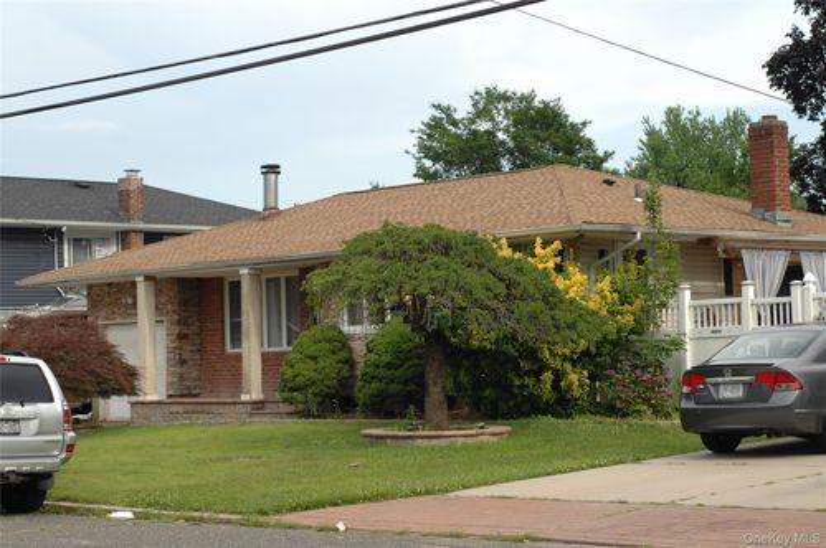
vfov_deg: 18.1
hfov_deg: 27.0
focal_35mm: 75
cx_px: 413
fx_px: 1719
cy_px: 274
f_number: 4
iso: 200
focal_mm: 50
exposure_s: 1/750
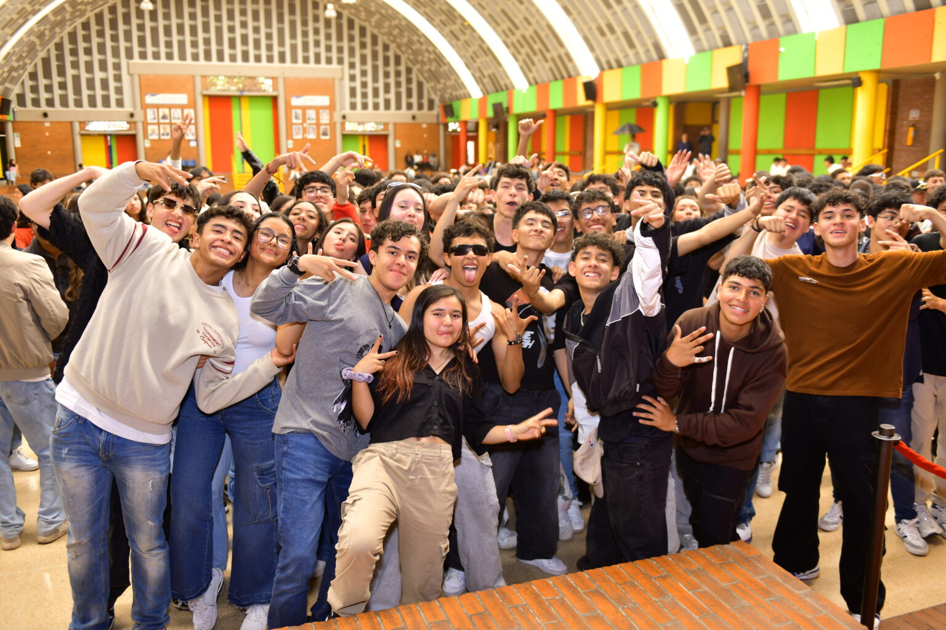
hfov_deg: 58.7
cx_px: 473
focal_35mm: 32
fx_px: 841
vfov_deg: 41.1
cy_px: 315
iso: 500
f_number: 2.8
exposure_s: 1/125
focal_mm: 32
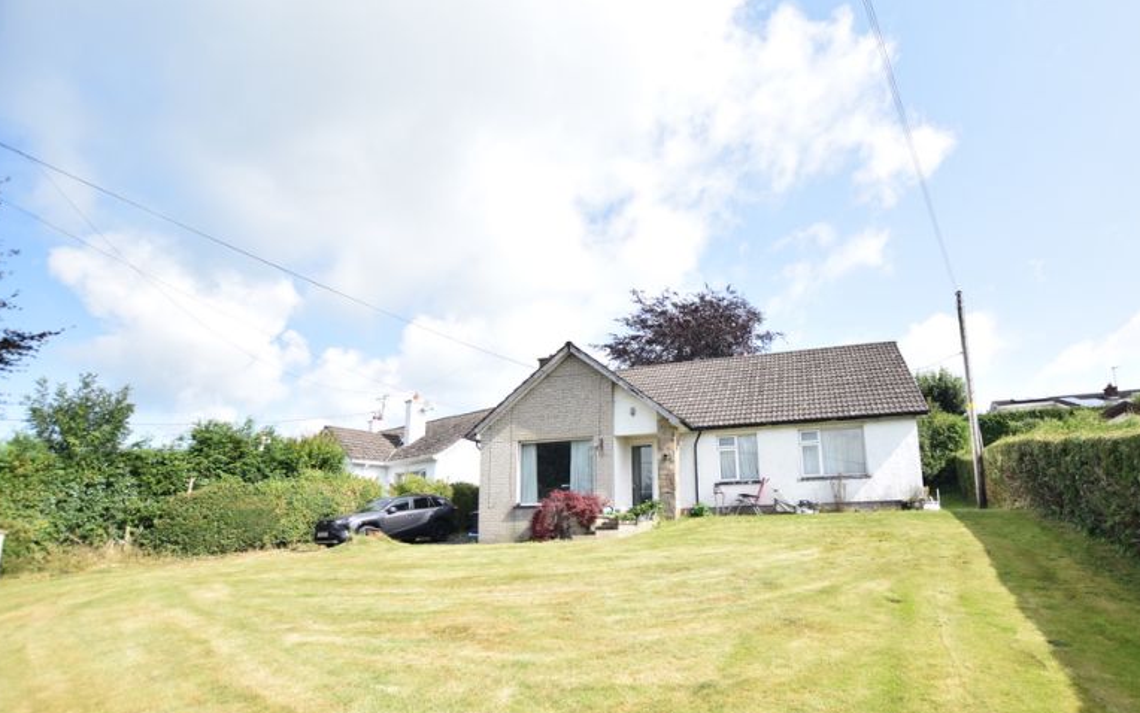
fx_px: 559
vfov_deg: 64.6
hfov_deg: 90.4
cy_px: 419
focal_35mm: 18
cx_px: 655
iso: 800
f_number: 3.5
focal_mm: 10
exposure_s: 1/4000
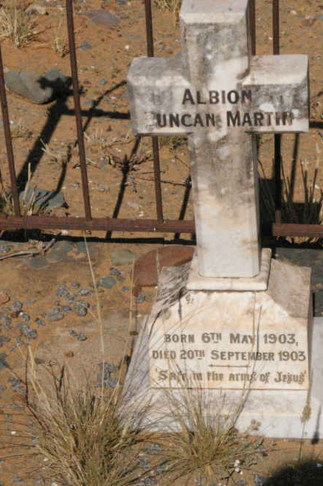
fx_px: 1574
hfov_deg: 11.7
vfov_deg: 17.5
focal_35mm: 117
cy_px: 285
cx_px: 215
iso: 3200
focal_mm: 55
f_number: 22
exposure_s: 1/1500
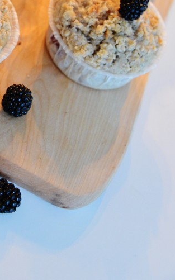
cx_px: 2
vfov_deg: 20.2
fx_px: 763
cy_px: 7
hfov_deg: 12.9
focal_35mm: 100
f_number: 4
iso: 4000
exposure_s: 1/20
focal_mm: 48
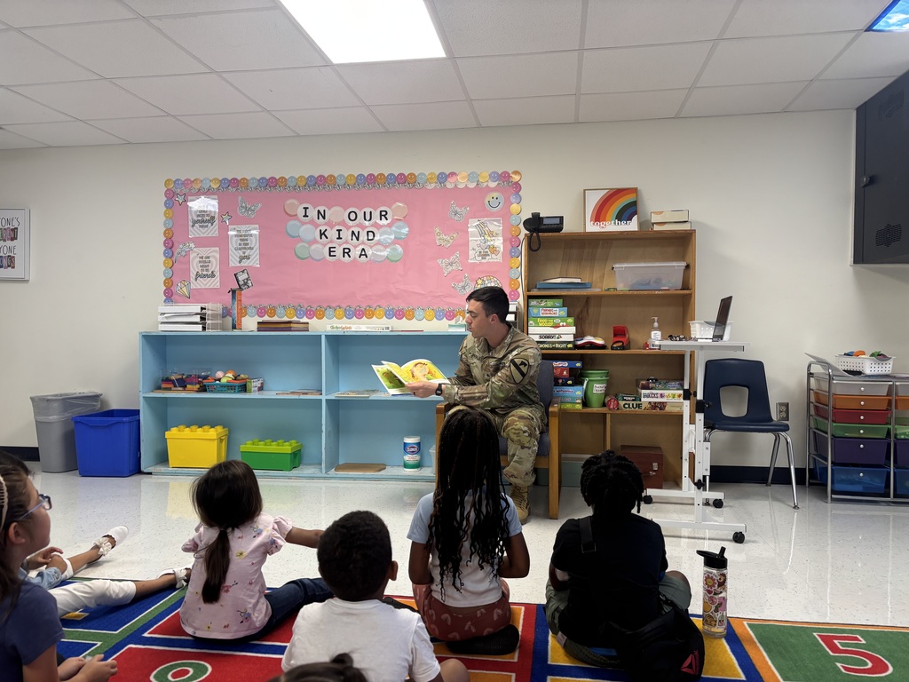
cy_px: 341
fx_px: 683
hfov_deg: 67.3
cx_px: 454
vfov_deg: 53.1
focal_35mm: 26
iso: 125
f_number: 1.6
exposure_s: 1/60
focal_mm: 5.96
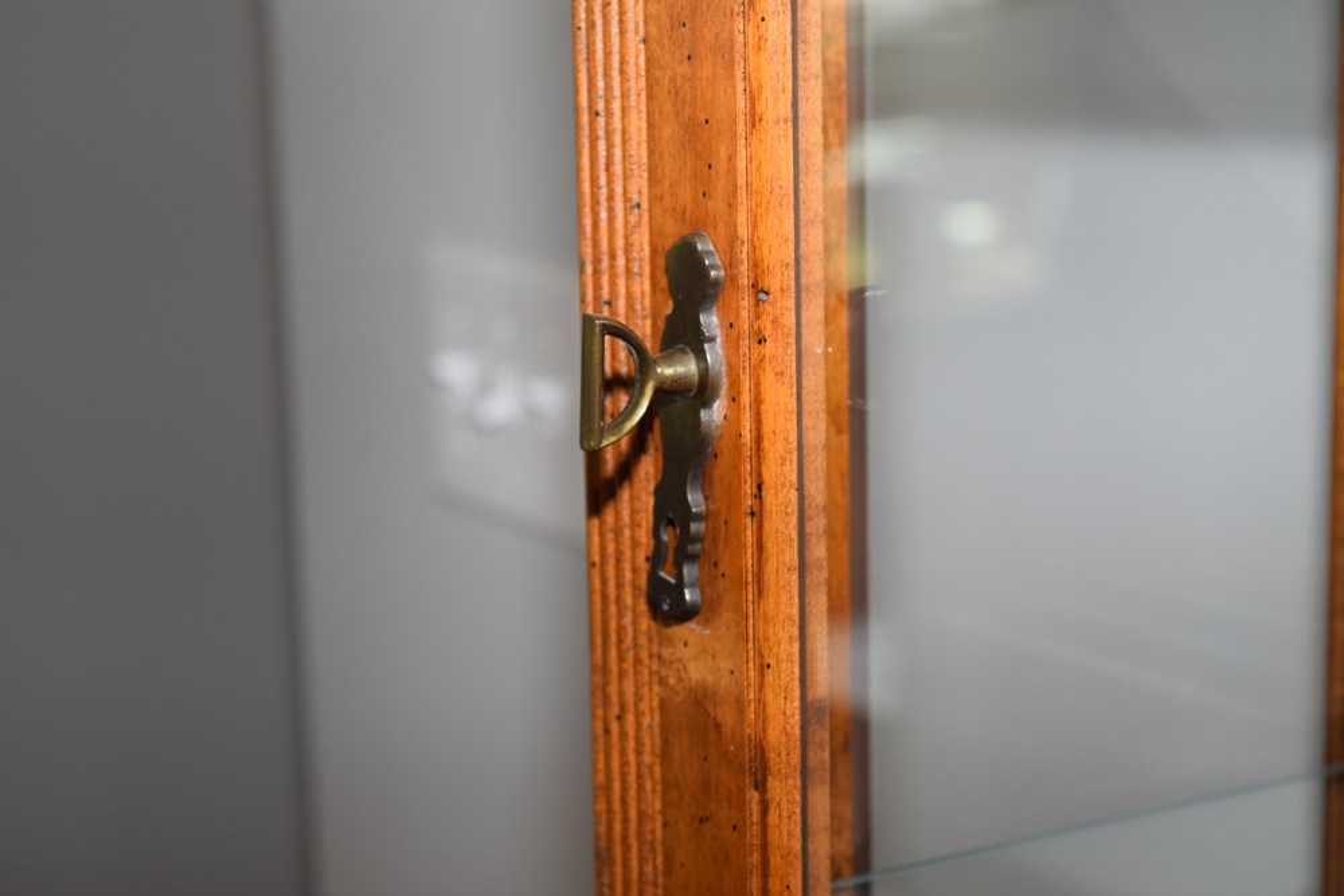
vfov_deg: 16.6
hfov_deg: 24.6
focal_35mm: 82
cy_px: 448
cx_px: 672
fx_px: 3080
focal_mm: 55
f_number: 5.6
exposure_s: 1/80
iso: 640
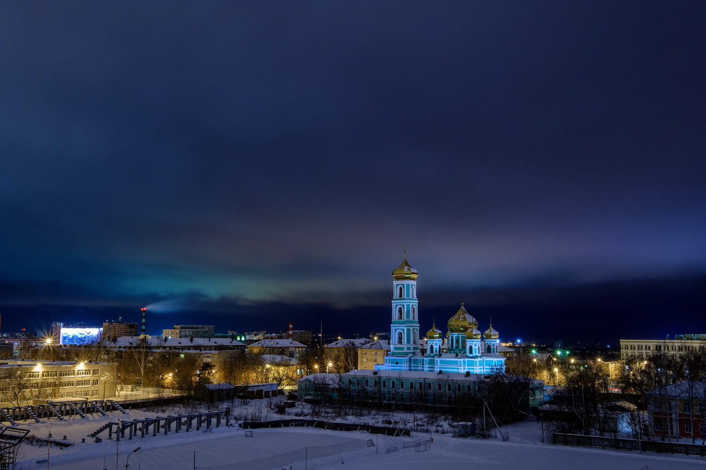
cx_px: 353
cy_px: 235
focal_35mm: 36
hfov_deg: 53.1
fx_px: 706
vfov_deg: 36.9
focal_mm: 24
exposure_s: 15
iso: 400
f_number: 16
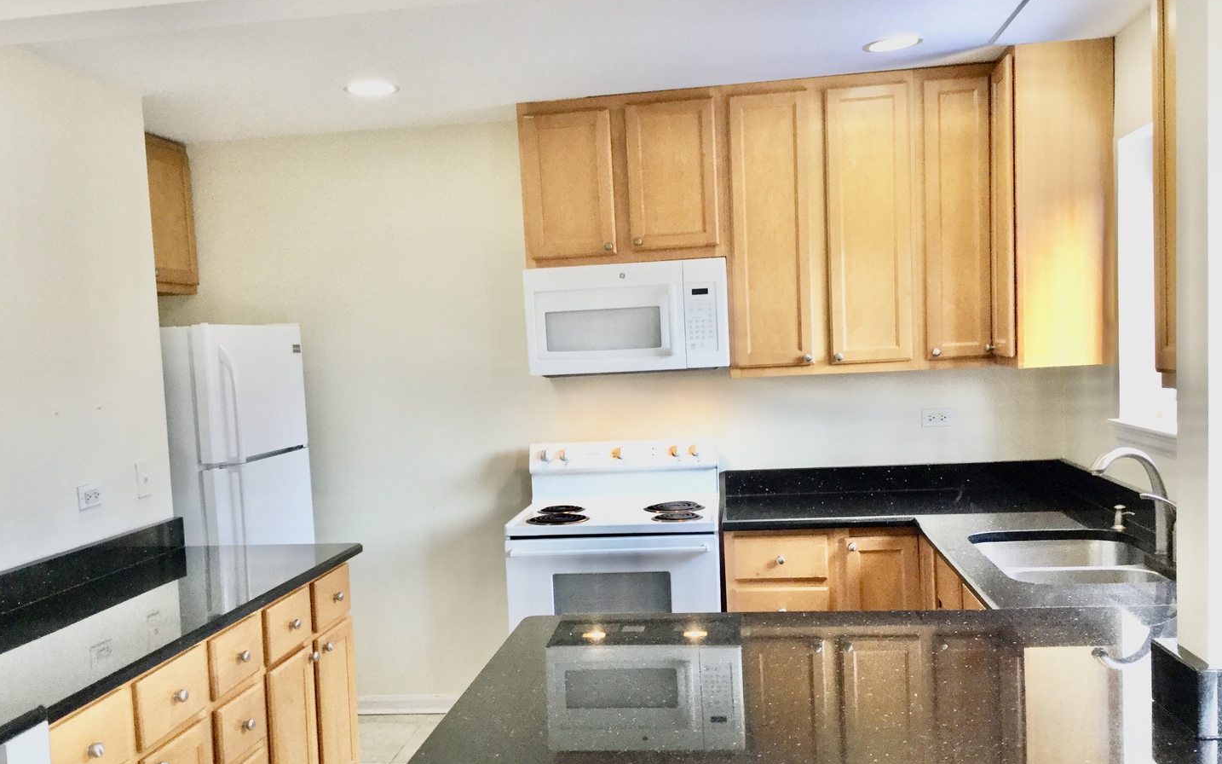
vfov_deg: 38.2
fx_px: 1099
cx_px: 610
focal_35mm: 33
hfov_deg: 58.1
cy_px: 442
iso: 64
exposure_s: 1/30
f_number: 2.4
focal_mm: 3.3
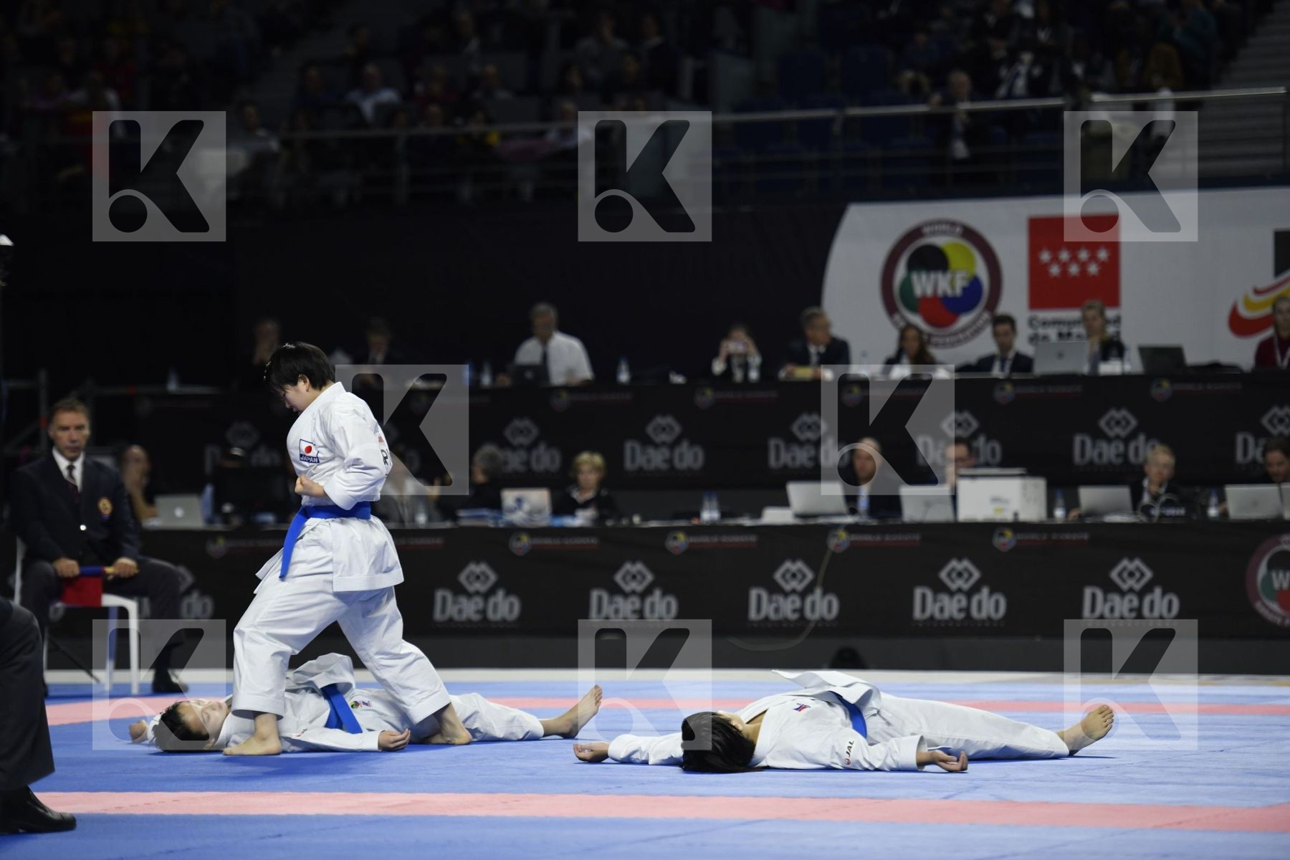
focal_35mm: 150
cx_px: 645
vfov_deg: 9.1
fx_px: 5375
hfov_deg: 13.7
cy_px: 430
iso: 800
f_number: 2.8
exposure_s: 1/800
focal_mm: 150
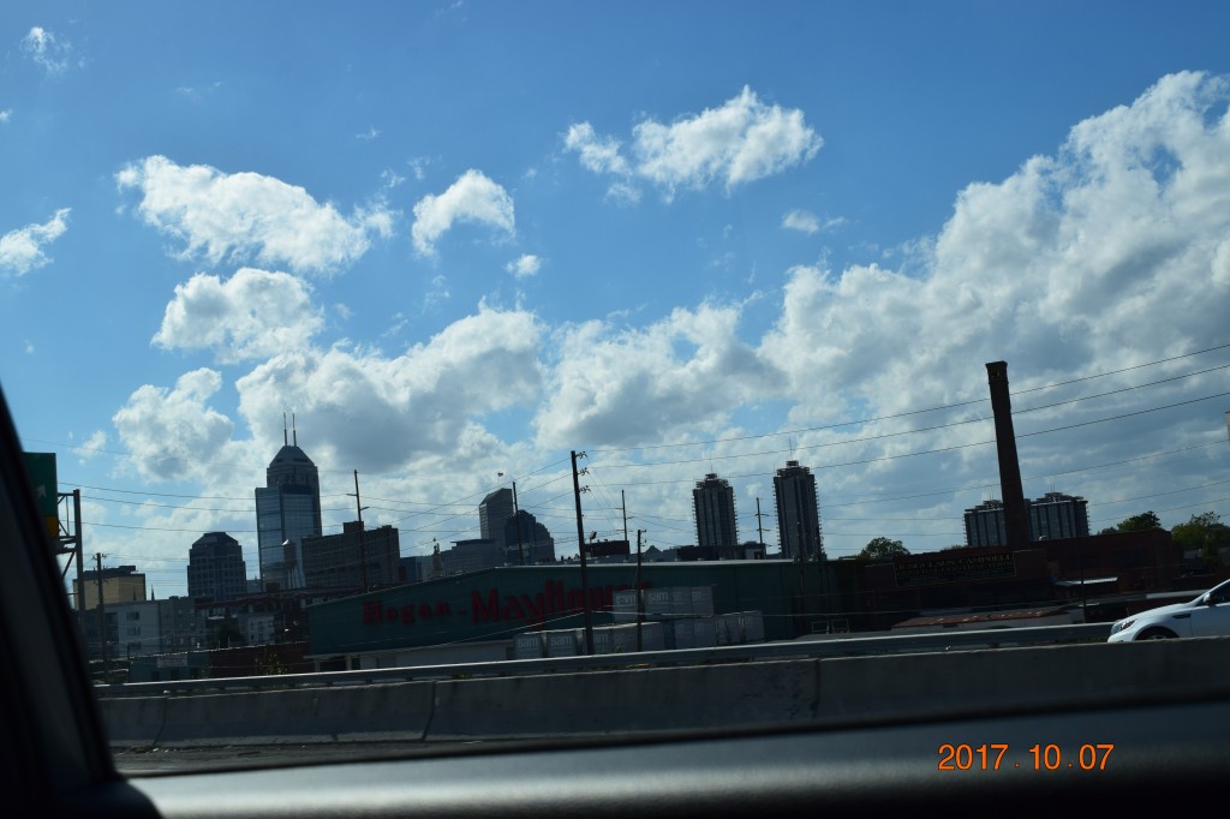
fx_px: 1588
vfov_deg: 28.9
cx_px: 615
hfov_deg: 42.3
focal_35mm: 46
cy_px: 410
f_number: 11
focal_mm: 31
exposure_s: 1/500
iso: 200
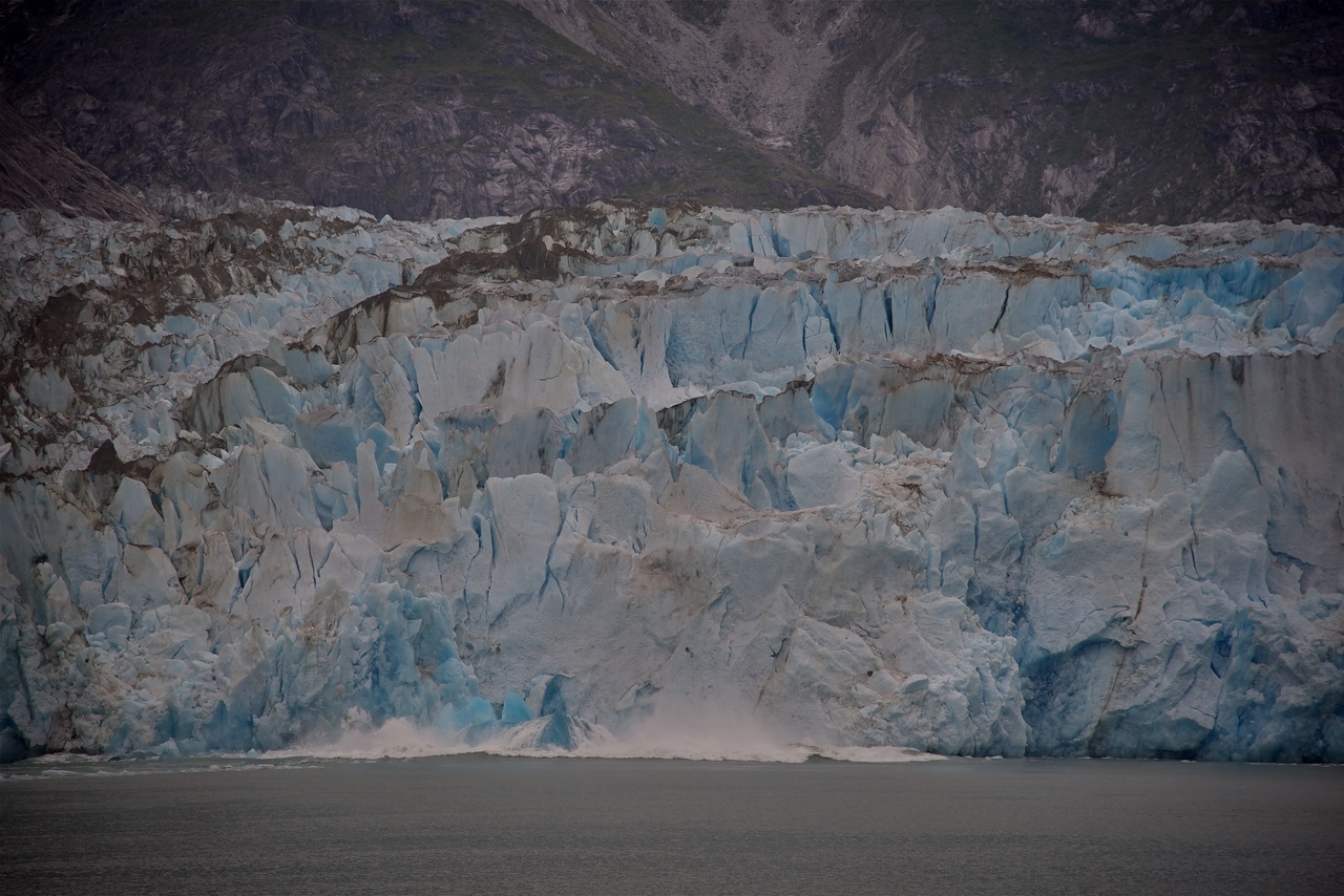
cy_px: 448
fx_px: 4481
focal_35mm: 120
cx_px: 672
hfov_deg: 17.1
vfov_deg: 11.4
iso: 110
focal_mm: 120
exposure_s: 1/250
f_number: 4
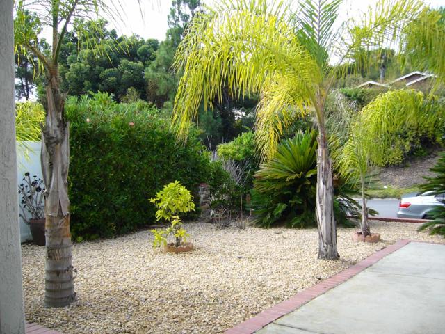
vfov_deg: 40.7
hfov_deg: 52.6
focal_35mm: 35
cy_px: 167
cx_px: 222
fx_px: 450
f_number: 2.8
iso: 100
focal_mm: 5.8
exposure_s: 1/250
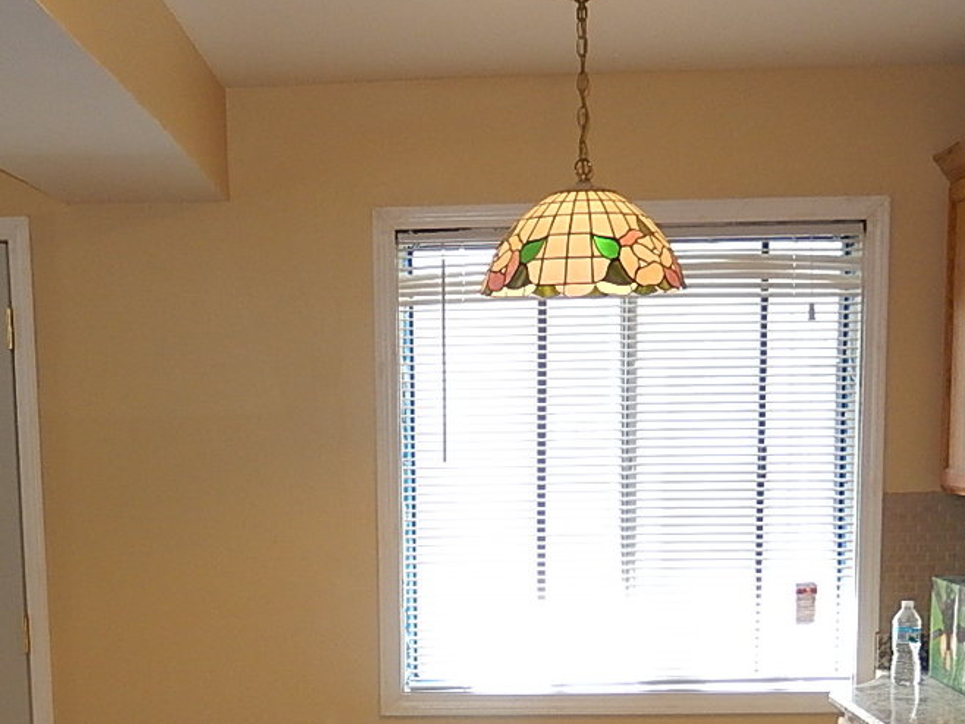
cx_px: 317
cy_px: 784
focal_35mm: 70
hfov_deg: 27.6
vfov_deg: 20.1
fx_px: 1952
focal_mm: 5.7
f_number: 3.8
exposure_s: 1/30
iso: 160
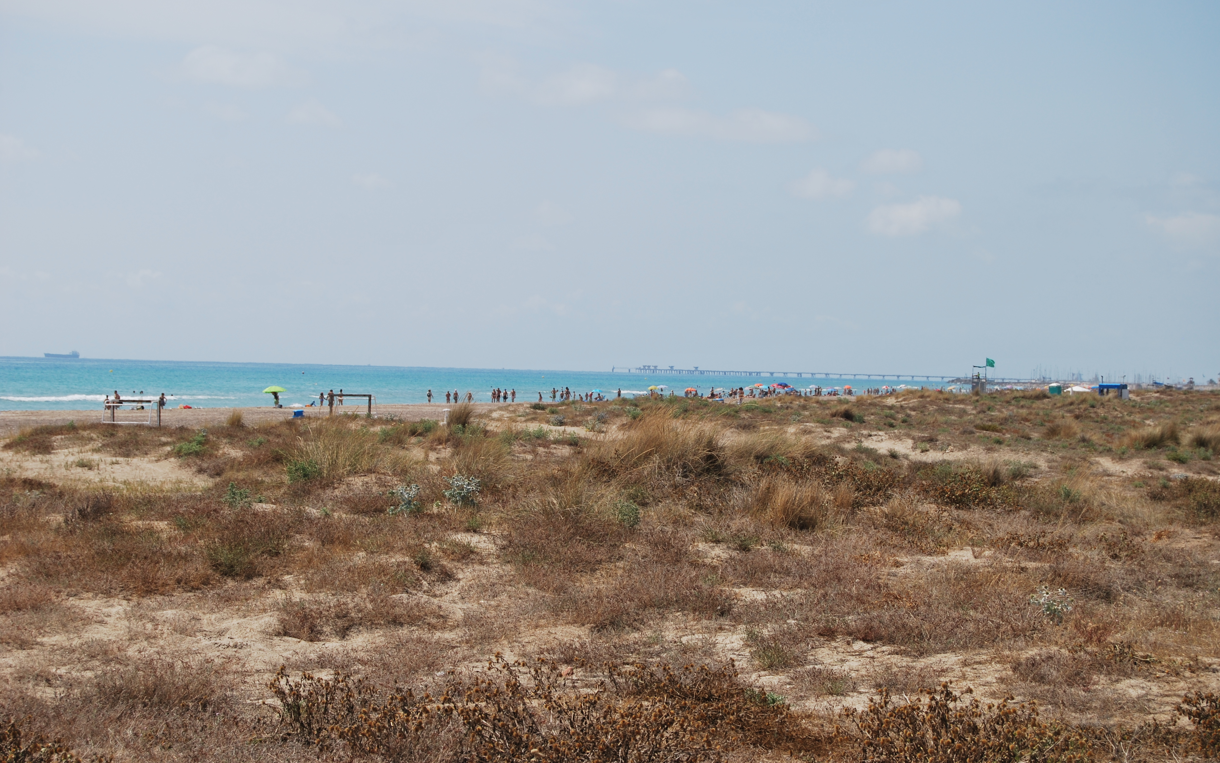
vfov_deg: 15.5
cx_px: 612
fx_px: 2810
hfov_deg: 24.5
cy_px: 390
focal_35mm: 85
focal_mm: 55
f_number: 8
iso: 100
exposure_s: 1/250
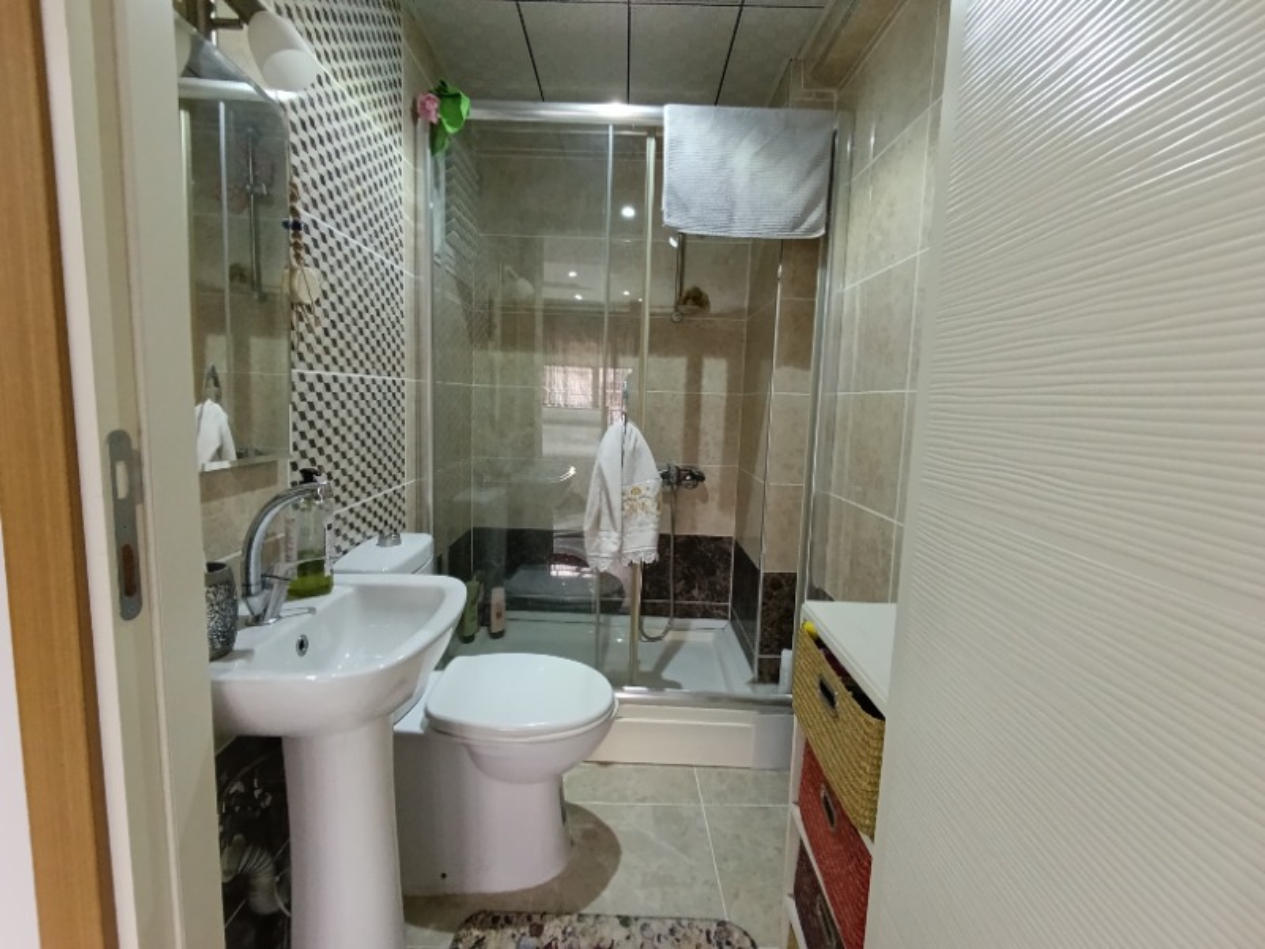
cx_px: 632
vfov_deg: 78.1
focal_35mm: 16
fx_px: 585
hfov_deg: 94.5
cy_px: 474
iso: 500
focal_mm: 1.65
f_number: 2.2
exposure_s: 1/33.3
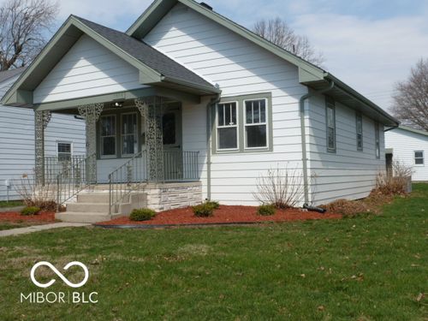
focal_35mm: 36
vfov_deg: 39.7
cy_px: 160
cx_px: 214
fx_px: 445
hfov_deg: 51.4
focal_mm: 6.4
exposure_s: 1/500
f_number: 5
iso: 100
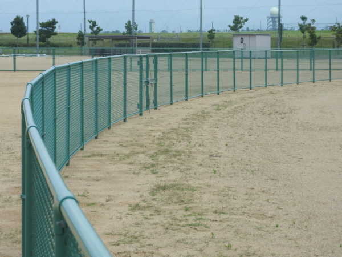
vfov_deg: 11.9
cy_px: 128
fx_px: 1235
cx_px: 171
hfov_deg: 15.8
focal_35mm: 125
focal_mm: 22.4
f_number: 5
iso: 100
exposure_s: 1/500
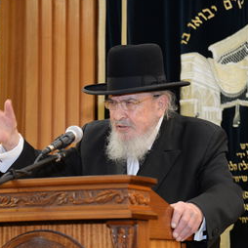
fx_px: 1062
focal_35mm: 131
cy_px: 123
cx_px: 104
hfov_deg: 13.3
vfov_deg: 13.3
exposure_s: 1/100
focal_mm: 98
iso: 2500
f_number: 4.5
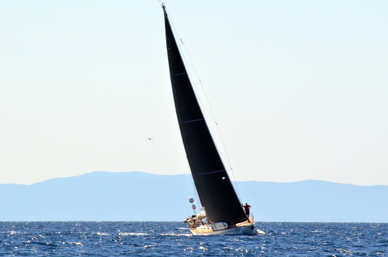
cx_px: 194
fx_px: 4838
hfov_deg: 4.6
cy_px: 128
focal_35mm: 450
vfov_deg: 3.0
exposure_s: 1/60
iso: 400
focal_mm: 300
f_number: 40
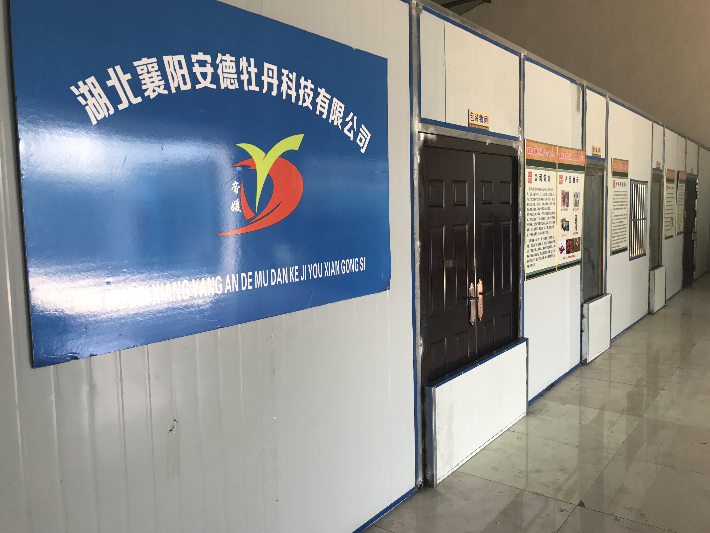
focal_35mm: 28
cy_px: 266
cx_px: 355
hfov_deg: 63.4
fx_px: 574
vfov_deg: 49.7
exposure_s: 1/50
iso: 32
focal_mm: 3.99
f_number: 1.8
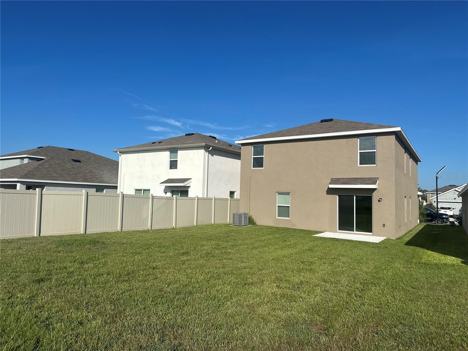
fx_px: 324
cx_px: 234
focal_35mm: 24
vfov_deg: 56.8
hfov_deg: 71.6
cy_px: 176
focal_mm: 6.86
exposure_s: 1/8197
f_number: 1.78
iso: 80
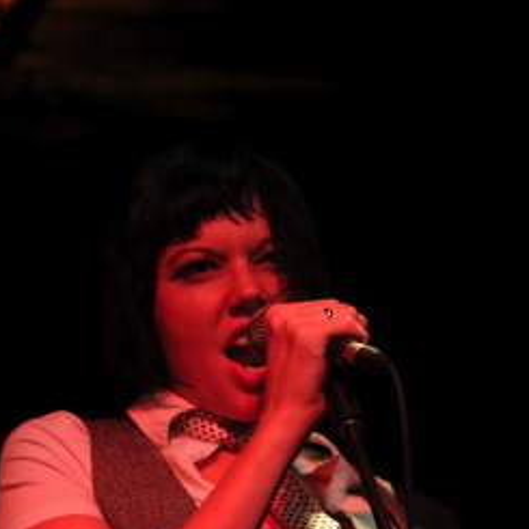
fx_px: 2161
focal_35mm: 125
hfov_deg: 13.9
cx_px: 321
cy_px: 704
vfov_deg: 13.4
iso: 500
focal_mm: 50
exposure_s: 1/60
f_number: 2.8
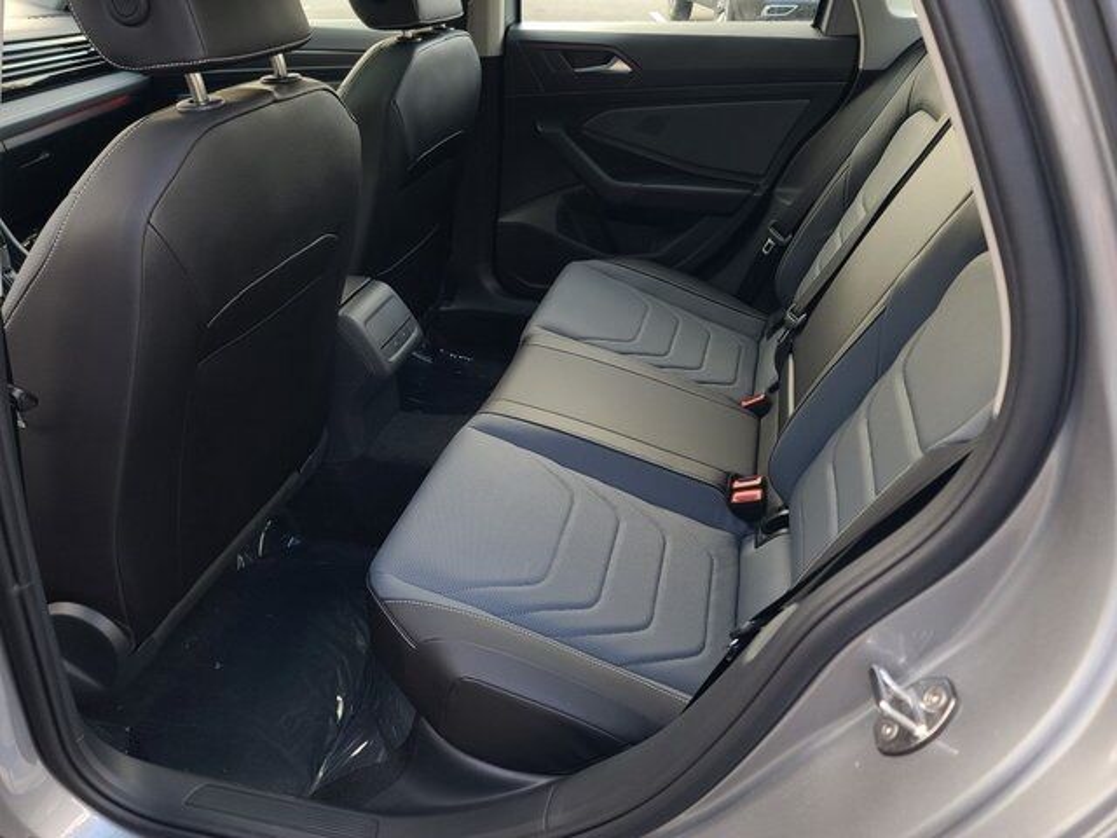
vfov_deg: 54.9
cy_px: 419
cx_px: 558
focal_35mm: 25
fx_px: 807
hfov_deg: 69.4
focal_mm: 7
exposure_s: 1/50
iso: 40
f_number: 1.8
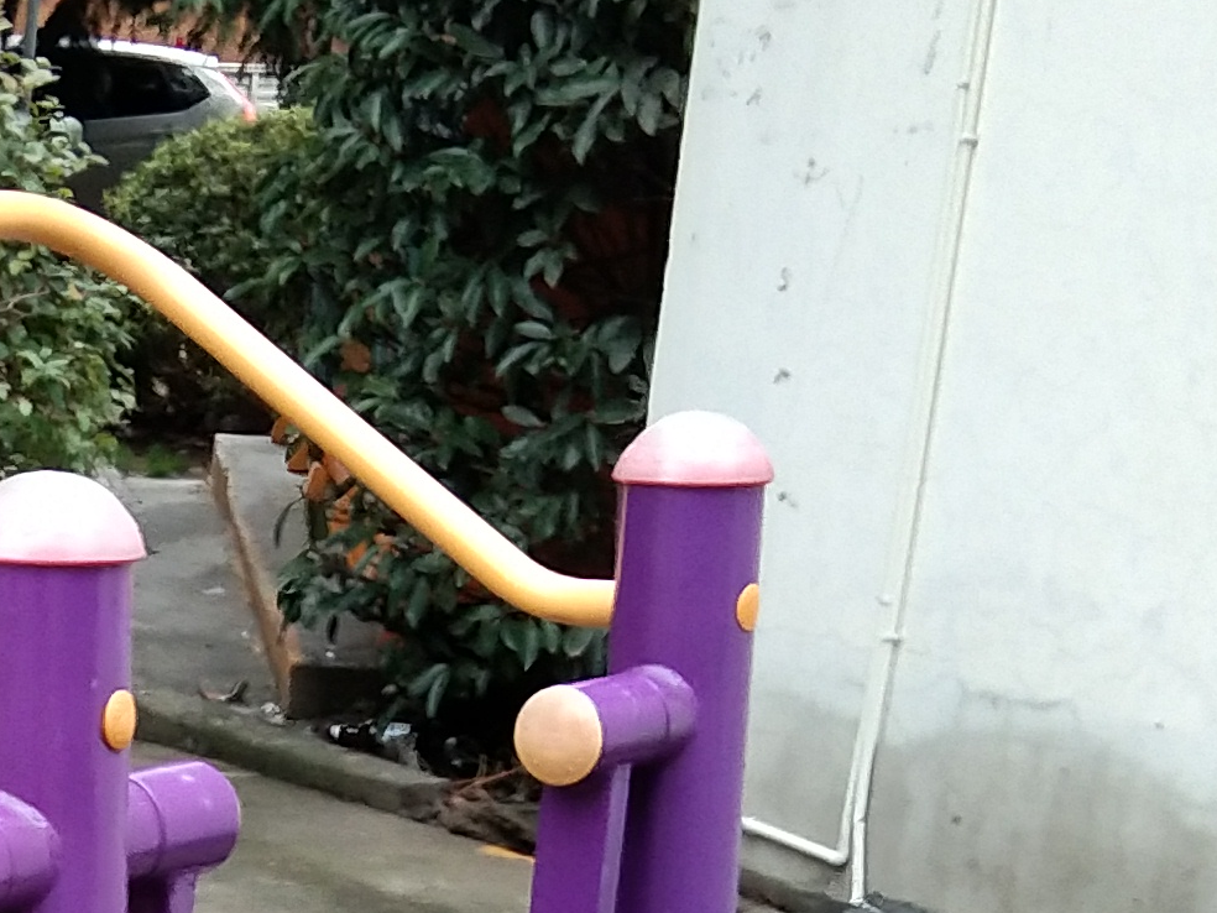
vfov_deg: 10.9
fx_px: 4606
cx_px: -343
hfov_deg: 14.5
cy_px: 1384
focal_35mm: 131
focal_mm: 3.69
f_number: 2.2
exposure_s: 1/50
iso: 250
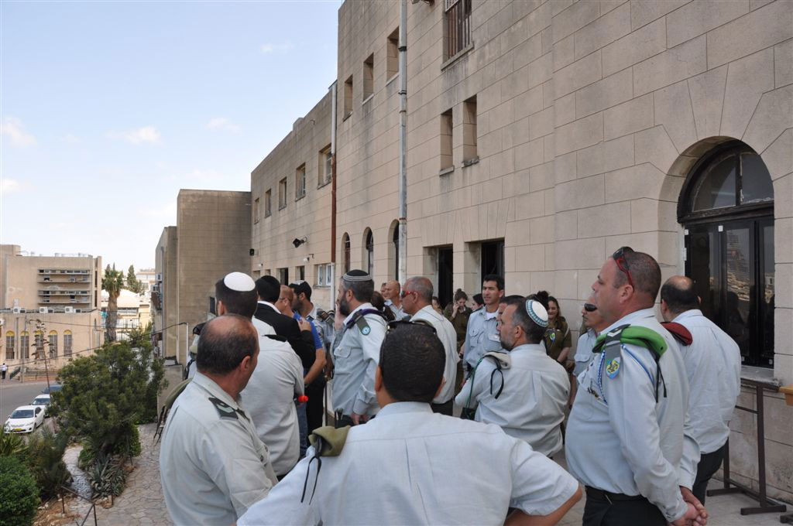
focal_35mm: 27
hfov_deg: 67.4
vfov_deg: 47.8
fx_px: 594
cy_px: 263
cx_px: 396
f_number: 10
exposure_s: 1/400
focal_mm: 18
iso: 500
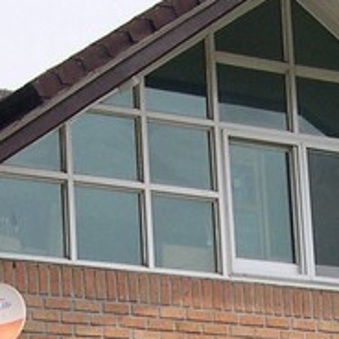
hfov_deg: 9.3
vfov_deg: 9.1
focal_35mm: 187
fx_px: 2072
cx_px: 234
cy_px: 481
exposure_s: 1/198
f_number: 7.6
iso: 100
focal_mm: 8
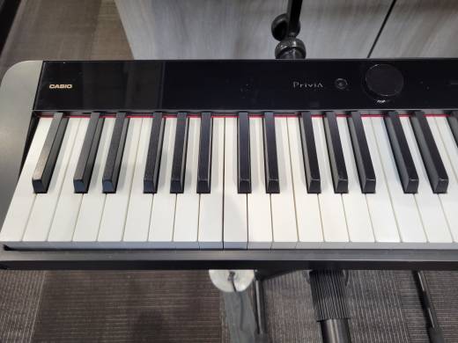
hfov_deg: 67.3
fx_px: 344
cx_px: 229
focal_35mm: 26
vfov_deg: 53.1
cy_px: 172
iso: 100
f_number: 1.8
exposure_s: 1/120
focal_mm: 5.4
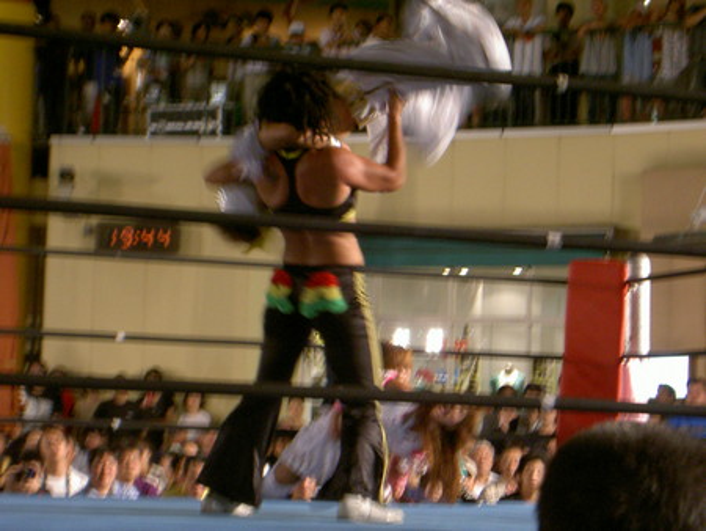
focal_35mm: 102
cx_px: 353
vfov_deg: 14.5
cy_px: 266
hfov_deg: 19.3
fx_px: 2081
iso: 200
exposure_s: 1/15
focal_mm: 16.8
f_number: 4.9
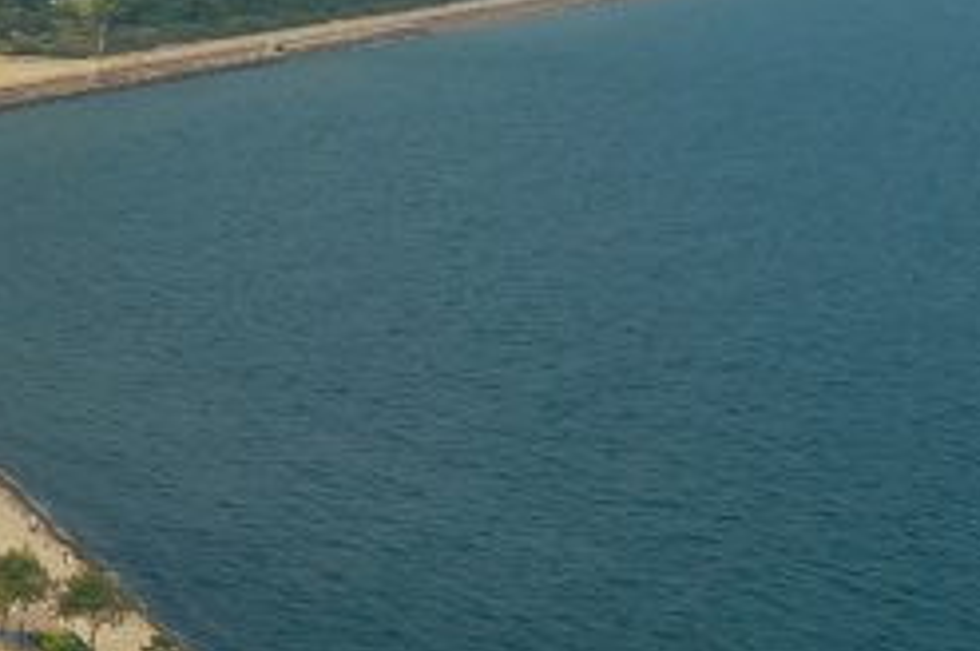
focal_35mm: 107
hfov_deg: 15.3
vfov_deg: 12.4
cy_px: -204
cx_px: -992
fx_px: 2909
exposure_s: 1/3200
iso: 120
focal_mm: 8.38
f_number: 2.8
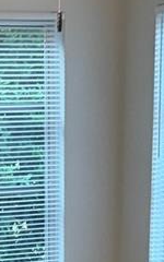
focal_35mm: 138
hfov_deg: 9.4
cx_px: -2
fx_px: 987
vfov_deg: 14.0
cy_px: 416
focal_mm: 5.96
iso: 160
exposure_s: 1/60
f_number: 1.6
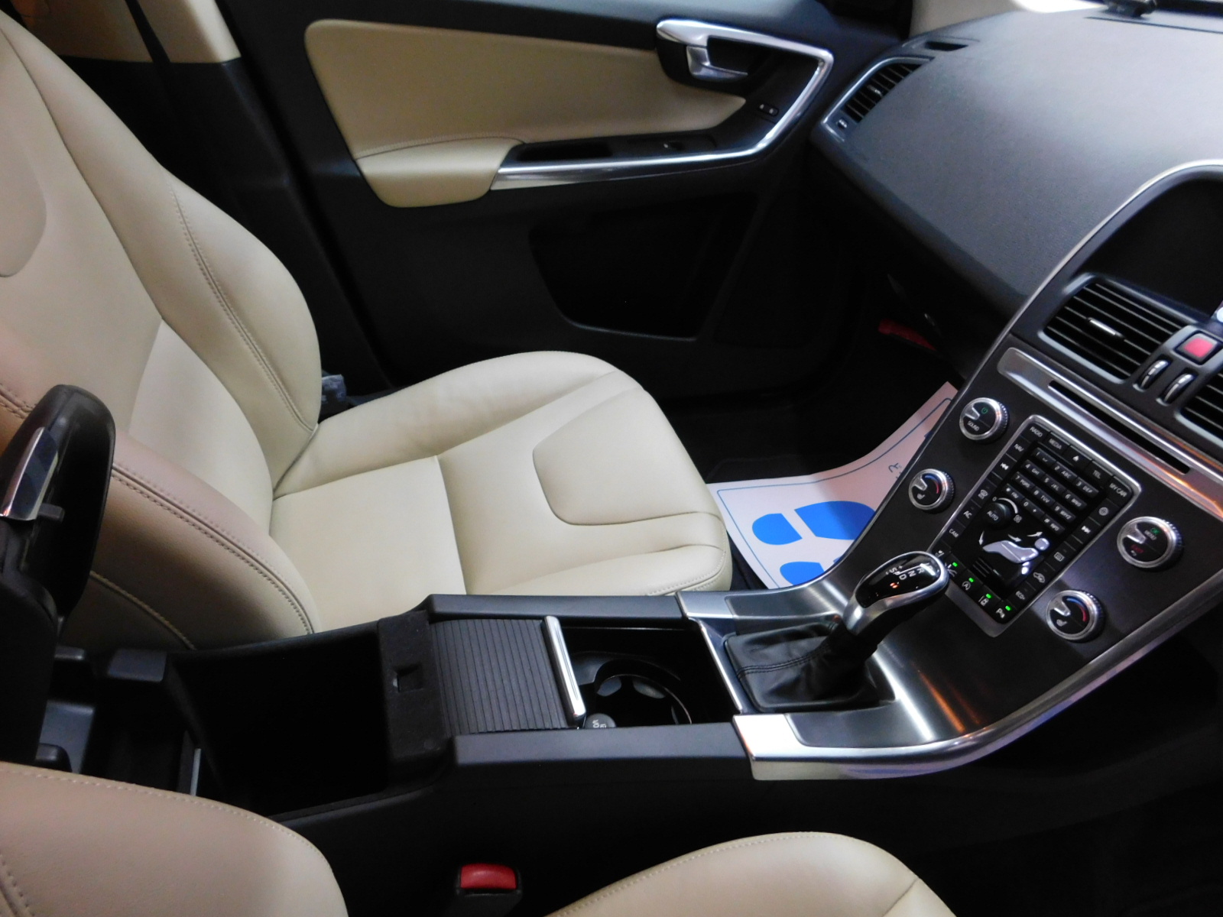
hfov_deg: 73.9
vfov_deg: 58.9
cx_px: 612
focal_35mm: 23
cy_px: 458
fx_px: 813
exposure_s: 1/20
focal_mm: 4
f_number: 3
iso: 400
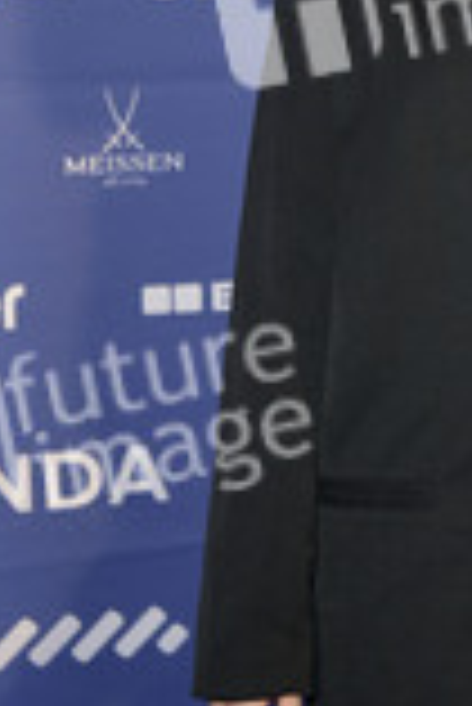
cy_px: 207
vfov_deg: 16.7
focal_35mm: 122
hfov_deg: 11.0
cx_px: 571
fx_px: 2394
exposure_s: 1/250
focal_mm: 48
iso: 1000
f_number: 5
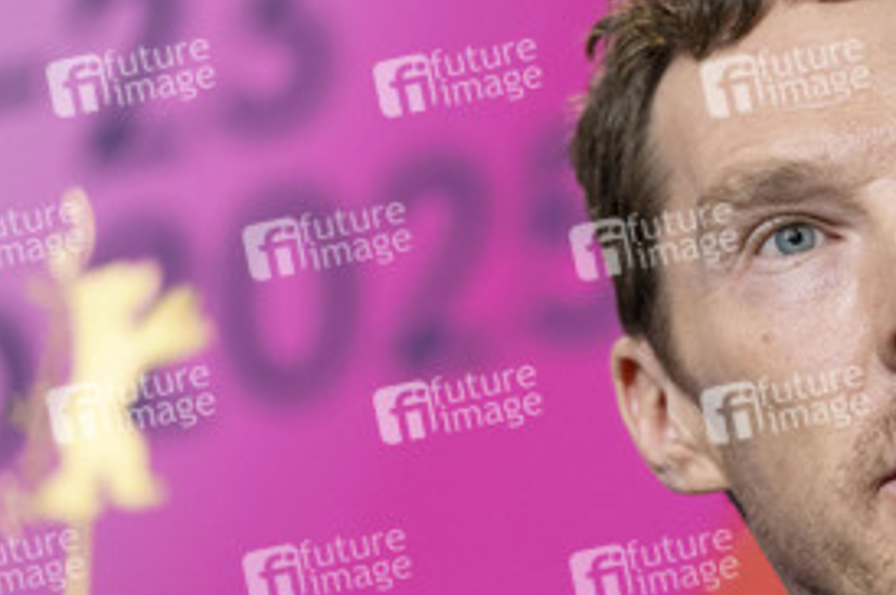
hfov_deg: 6.7
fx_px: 7607
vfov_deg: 4.5
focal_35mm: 306
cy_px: 324
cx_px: 698
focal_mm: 124.3
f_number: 2.8
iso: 1600
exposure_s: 1/240
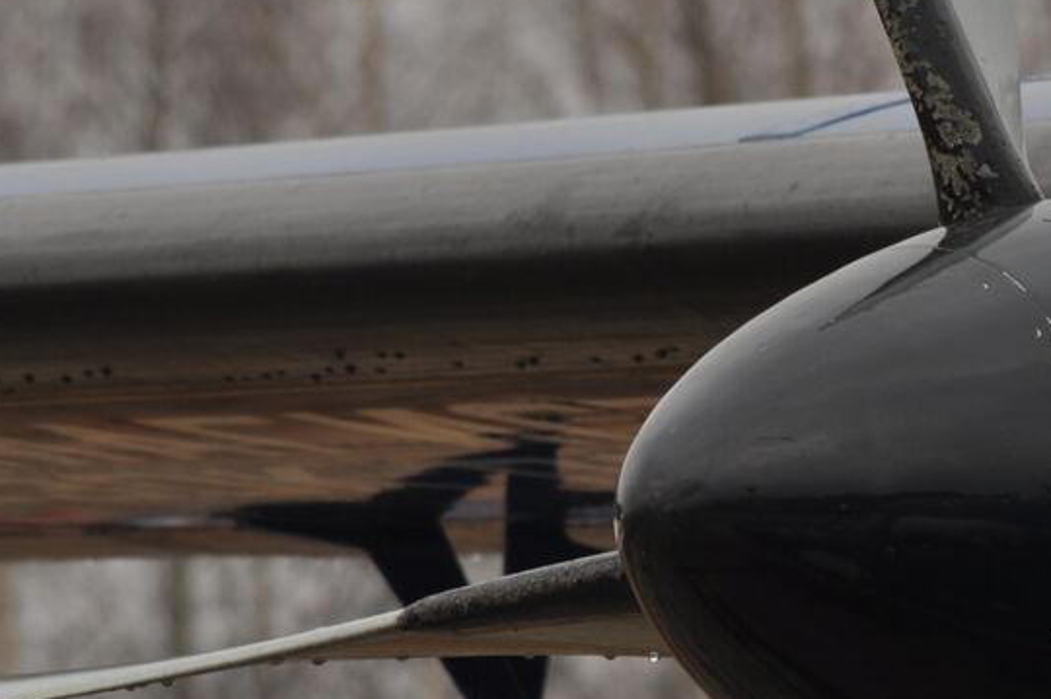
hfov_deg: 3.2
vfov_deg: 2.1
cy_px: 522
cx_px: 1234
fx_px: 18667
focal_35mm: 640
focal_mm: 180
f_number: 8
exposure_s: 1/100
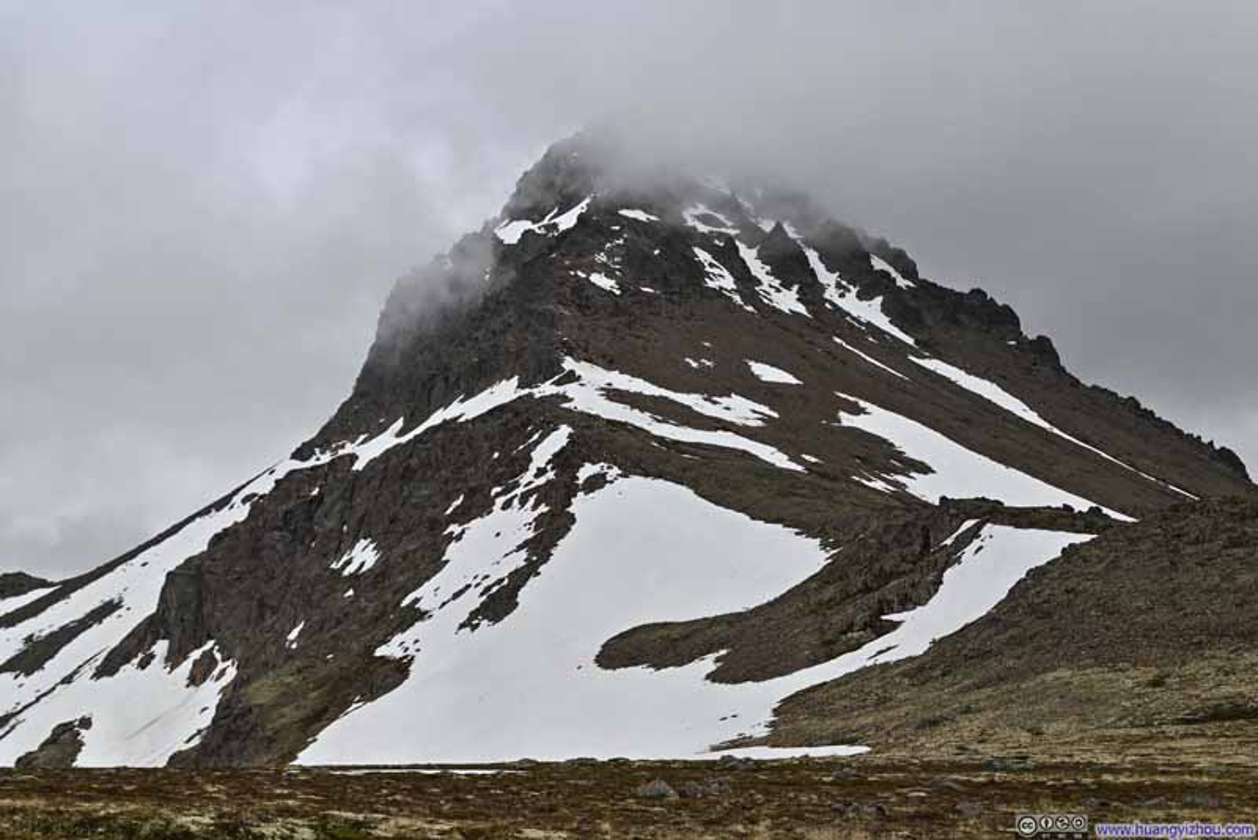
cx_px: 629
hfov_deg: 42.7
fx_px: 1608
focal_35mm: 46
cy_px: 420
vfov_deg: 29.3
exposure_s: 1/1600
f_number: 5
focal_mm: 46
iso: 100
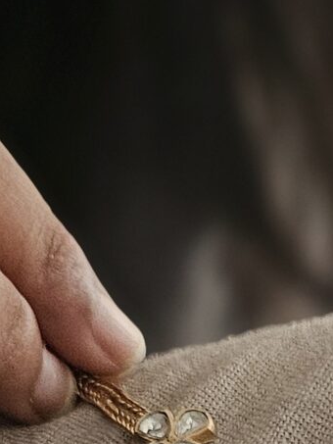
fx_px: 1667
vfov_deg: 12.8
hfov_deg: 10.8
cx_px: 579
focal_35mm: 130
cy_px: 940
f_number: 1.7
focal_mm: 6.3
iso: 1000
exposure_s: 1/100
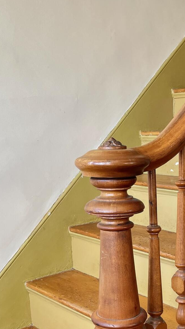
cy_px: 267
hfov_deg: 24.7
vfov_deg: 40.9
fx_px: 418
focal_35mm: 48
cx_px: 135
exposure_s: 1/121
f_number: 1.6
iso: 125
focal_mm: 4.2
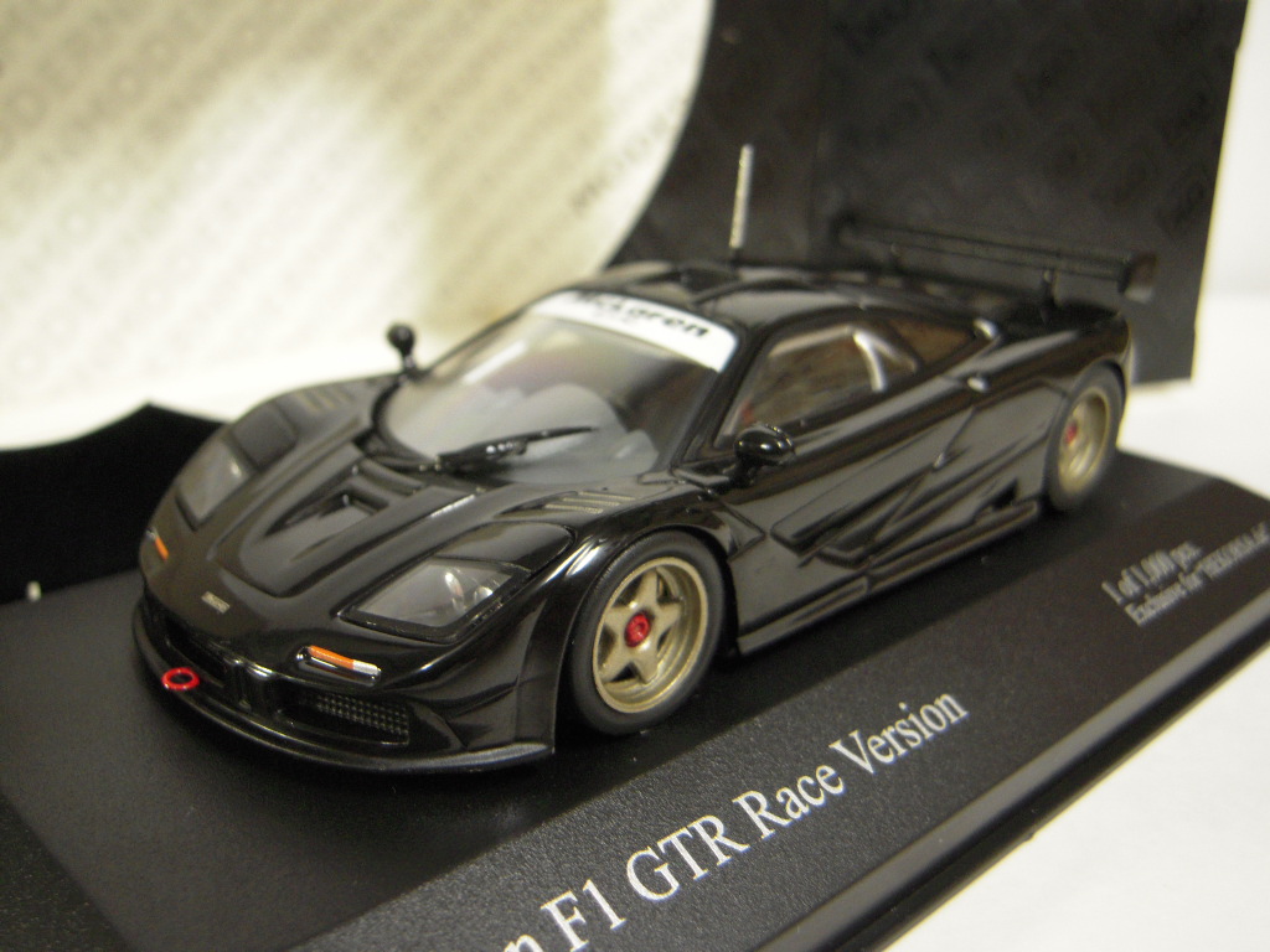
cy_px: 476
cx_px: 635
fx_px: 1357
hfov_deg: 50.1
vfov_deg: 38.7
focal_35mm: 37
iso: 400
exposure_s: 1/20
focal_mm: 6.5
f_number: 3
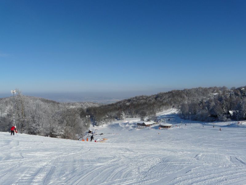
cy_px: 92
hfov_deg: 63.4
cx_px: 123
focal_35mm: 28
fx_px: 199
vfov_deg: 49.7
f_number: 8
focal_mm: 4.6
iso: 100
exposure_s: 1/500
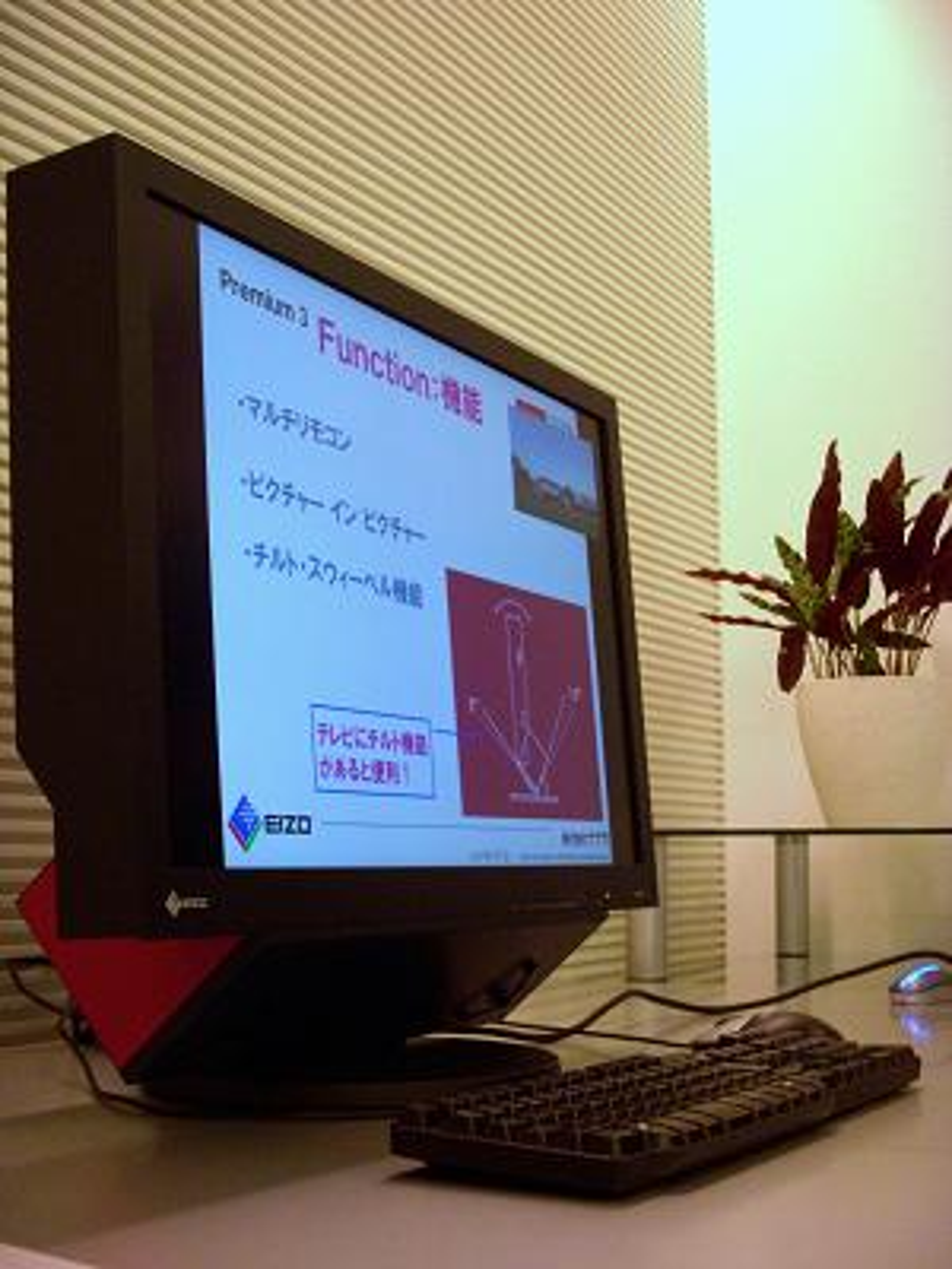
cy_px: 634
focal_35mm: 47
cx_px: 476
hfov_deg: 30.9
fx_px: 1723
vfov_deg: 40.4
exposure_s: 1/25
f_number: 3.4
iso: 200
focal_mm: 7.9
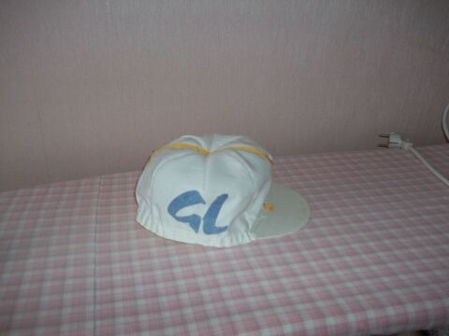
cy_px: 168
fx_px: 415
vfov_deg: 44.2
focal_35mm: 32
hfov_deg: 56.8
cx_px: 224
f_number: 2.9
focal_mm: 5.7
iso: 80
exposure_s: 1/30
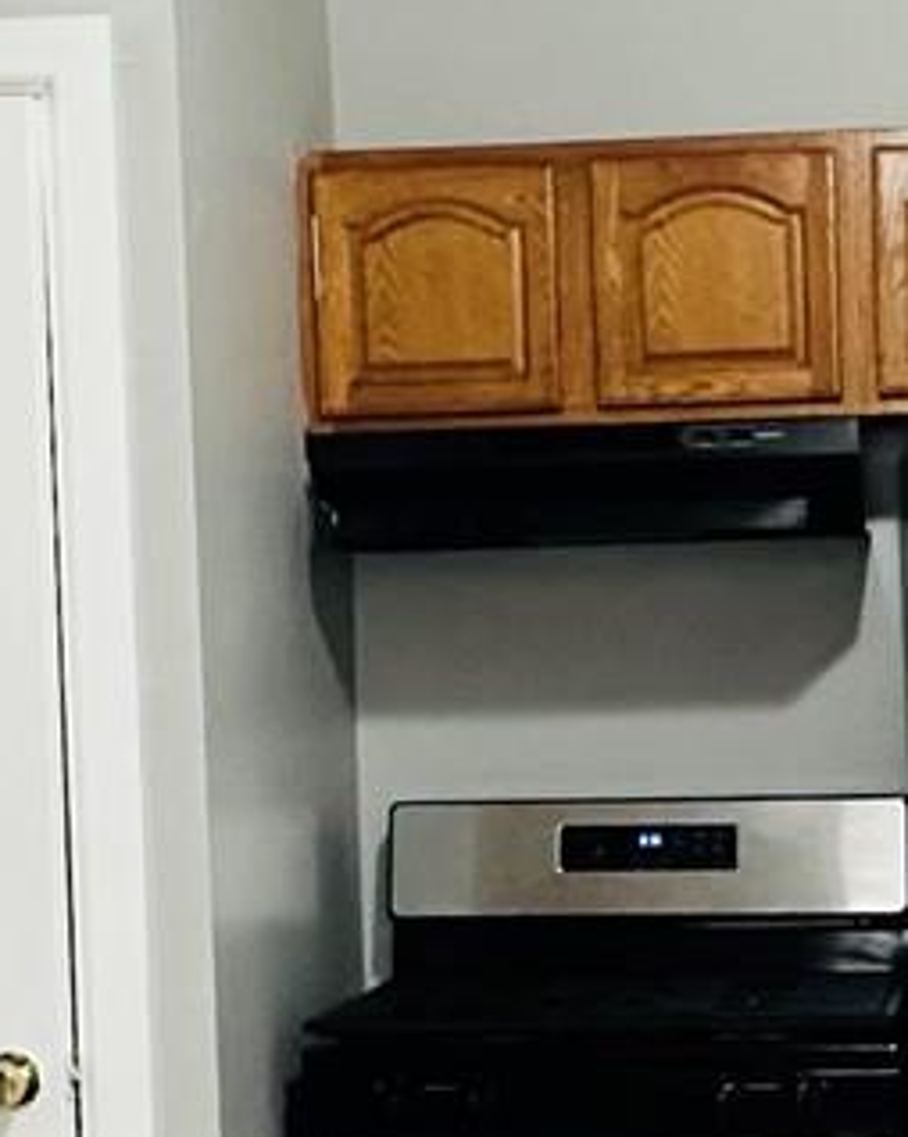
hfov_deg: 17.2
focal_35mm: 88
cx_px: 826
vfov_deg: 21.6
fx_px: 2959
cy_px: 844
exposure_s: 1/60
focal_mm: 2.22
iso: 320
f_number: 2.2
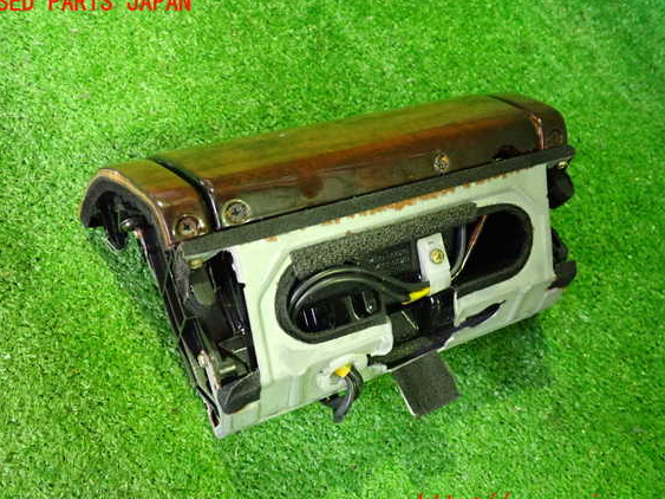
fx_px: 615
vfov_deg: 44.1
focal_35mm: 32
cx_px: 331
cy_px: 254
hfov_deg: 56.8
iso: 800
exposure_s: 1/25
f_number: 2.3
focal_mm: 5.4
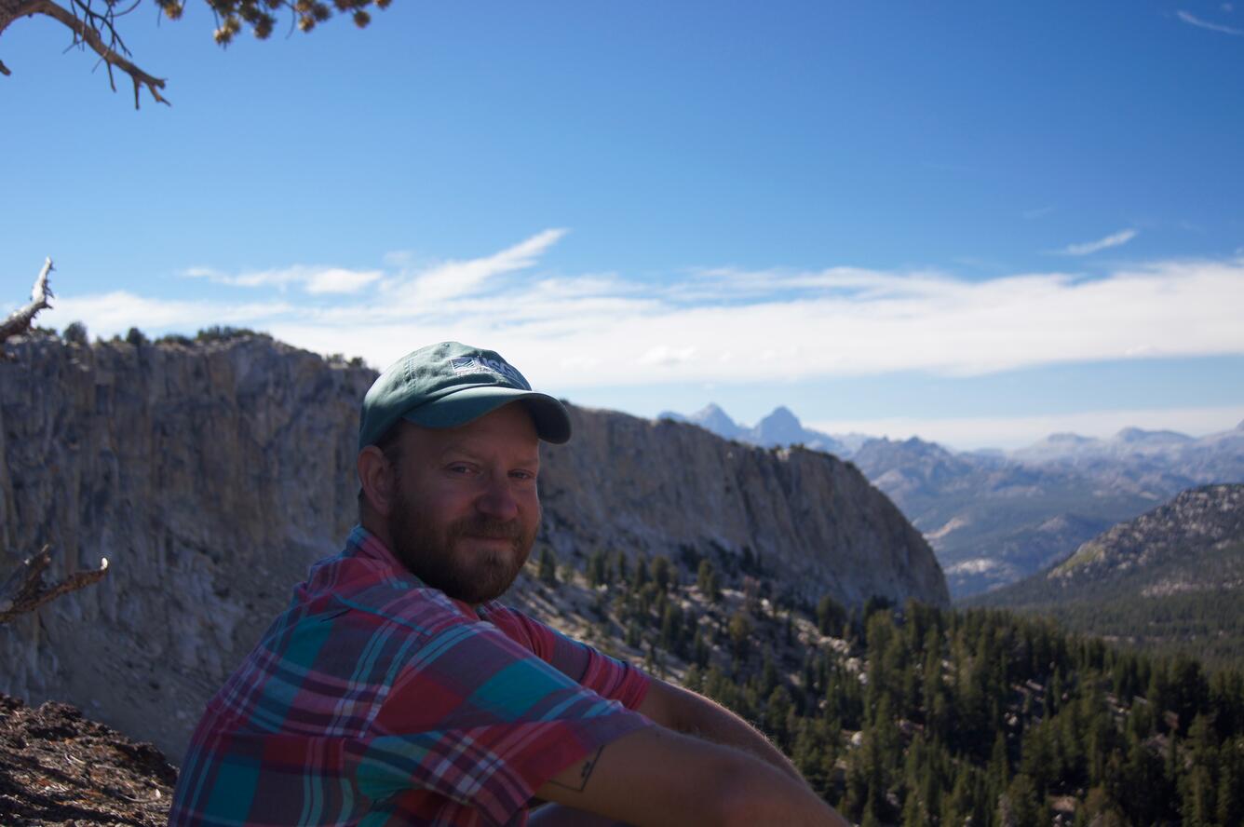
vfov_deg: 34.1
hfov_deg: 49.6
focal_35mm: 39
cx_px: 622
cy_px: 414
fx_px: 1346
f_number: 4.5
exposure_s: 1/320
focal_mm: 26
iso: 100
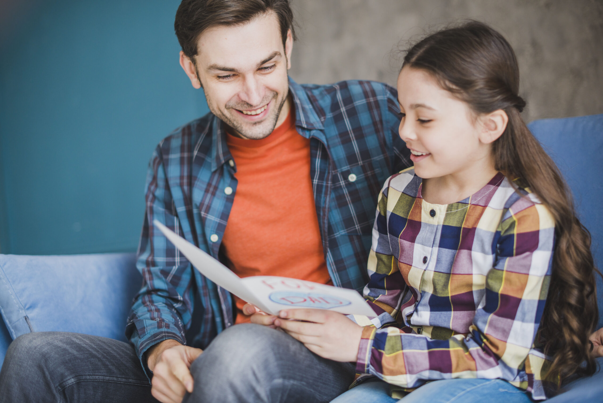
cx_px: 302
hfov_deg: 39.6
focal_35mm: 50
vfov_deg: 27.0
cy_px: 202
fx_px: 838
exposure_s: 1/250
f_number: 2
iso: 250
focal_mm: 50
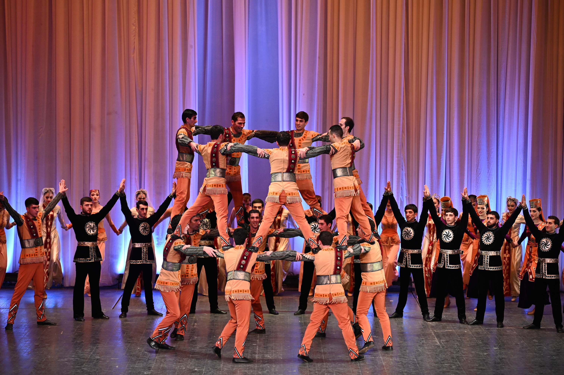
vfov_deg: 10.1
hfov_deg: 15.2
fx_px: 2114
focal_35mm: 135
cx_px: 282
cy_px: 188
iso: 2500
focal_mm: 135
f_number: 3.2
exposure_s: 1/800
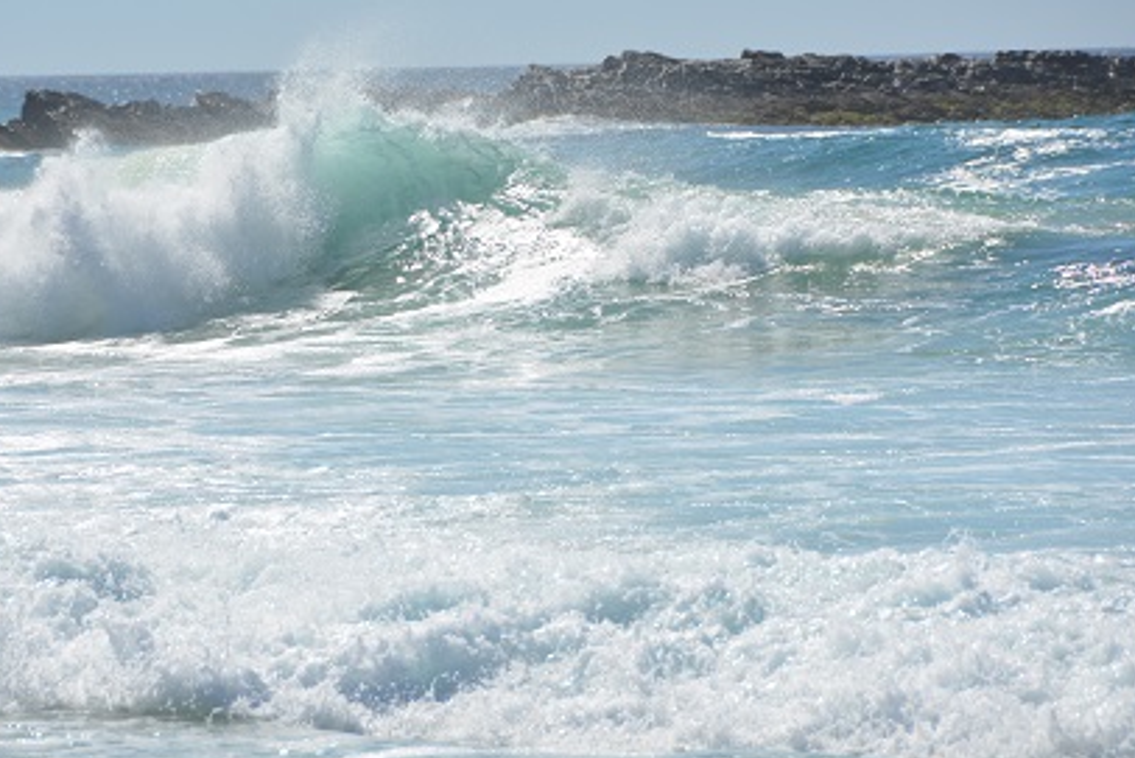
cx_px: 478
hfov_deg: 5.6
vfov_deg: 3.7
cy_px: 306
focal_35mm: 369
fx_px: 11637
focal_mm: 200
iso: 160
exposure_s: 1/1000
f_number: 8
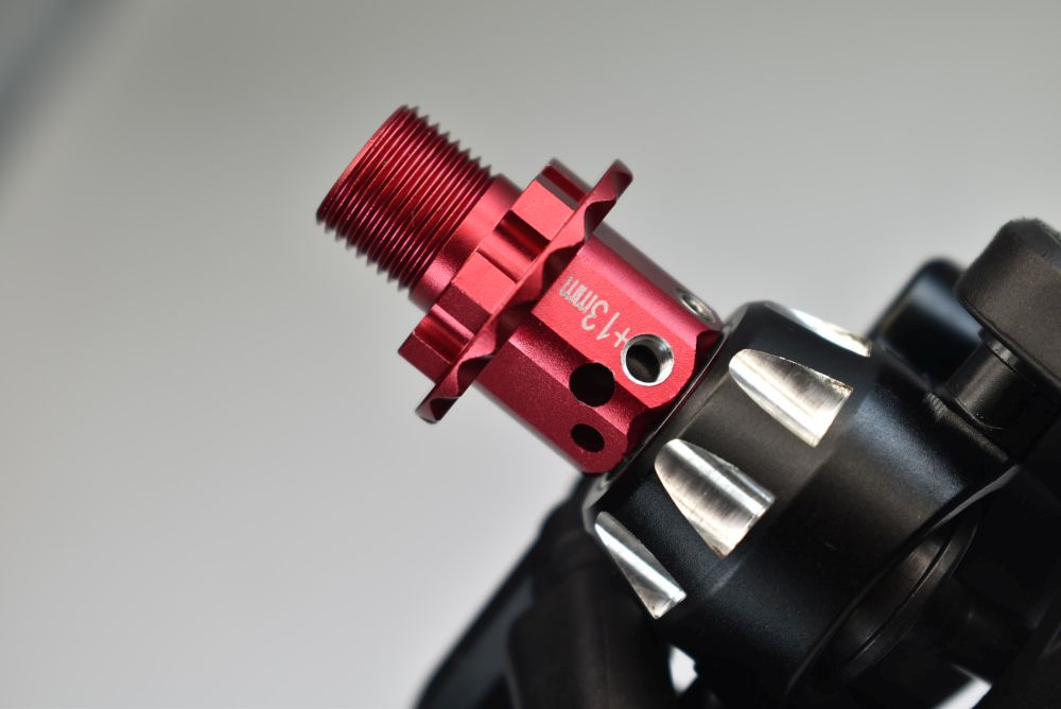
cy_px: 354
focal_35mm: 82
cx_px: 530
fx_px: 2433
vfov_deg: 16.6
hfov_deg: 24.6
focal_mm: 55
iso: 100
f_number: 6.3
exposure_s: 1/160
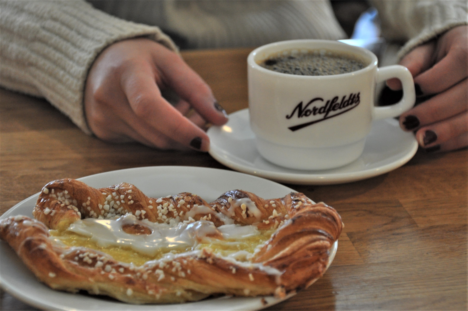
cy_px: 156
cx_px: 234
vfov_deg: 15.7
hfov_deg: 23.4
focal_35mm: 87
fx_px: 1130
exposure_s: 1/30
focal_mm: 58
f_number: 5
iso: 800
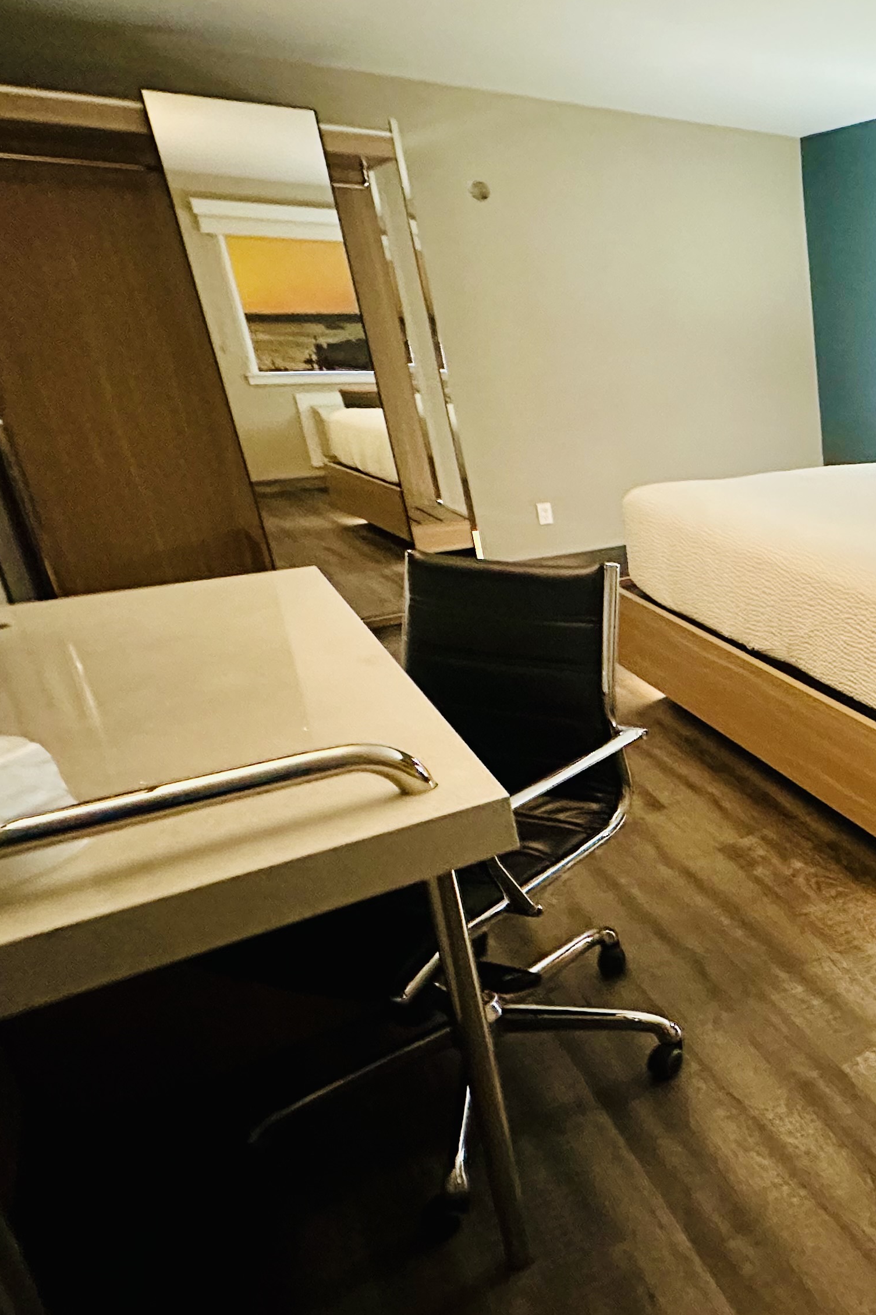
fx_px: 949
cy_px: 641
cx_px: 1069
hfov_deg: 36.9
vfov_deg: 69.4
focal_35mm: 26
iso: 640
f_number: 2.2
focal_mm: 2.22
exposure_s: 1/60
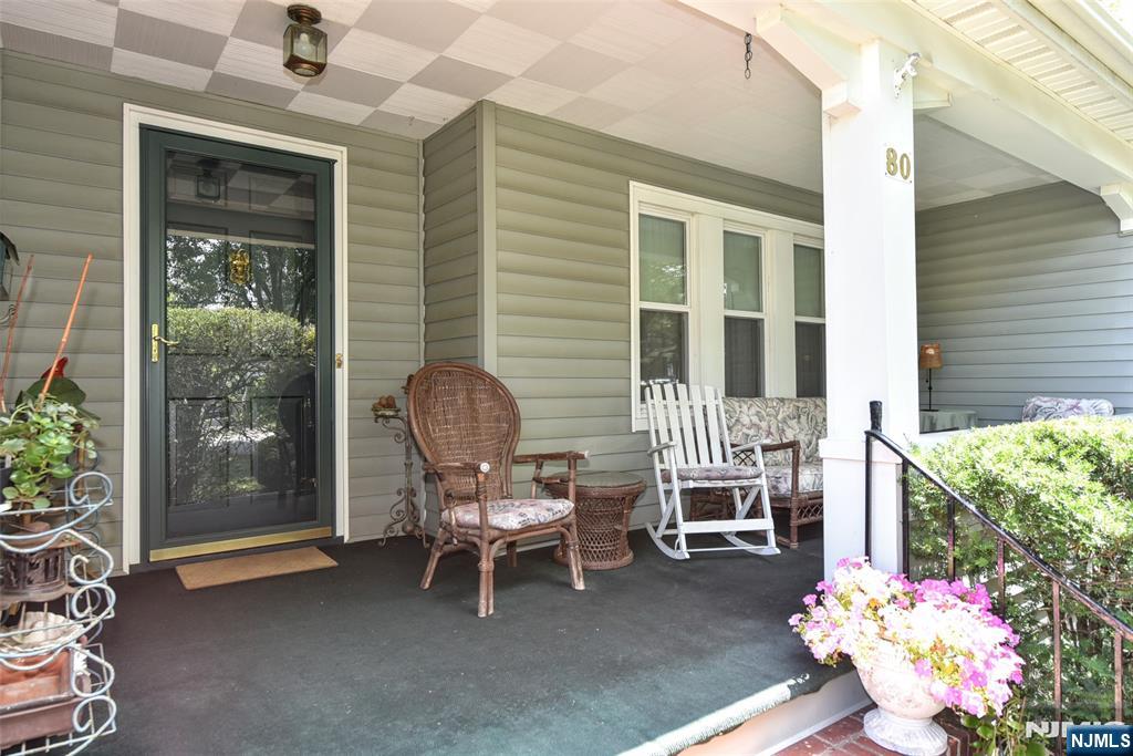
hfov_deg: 78.6
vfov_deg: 57.2
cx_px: 566
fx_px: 692
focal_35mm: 22
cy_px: 378
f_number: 5.6
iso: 450
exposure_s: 1/125
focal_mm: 22
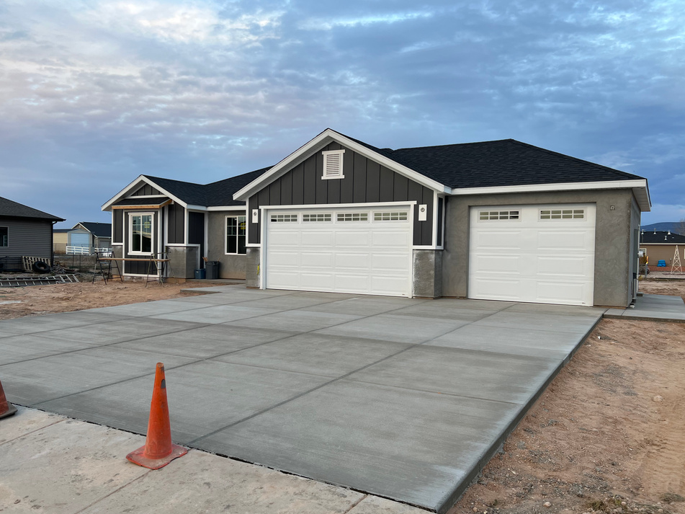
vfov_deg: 49.7
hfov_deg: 63.4
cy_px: 265
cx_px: 346
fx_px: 554
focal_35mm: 28
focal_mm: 5.7
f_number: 1.5
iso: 50
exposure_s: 1/121
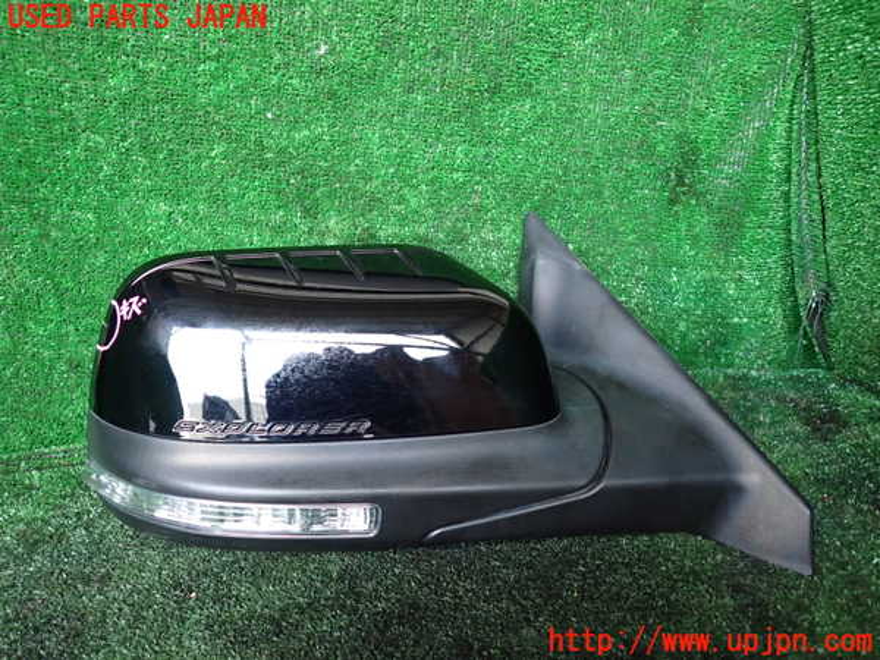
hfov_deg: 69.4
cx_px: 440
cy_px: 330
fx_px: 636
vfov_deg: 54.9
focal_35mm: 25
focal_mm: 4.5
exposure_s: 1/30
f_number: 2
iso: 800
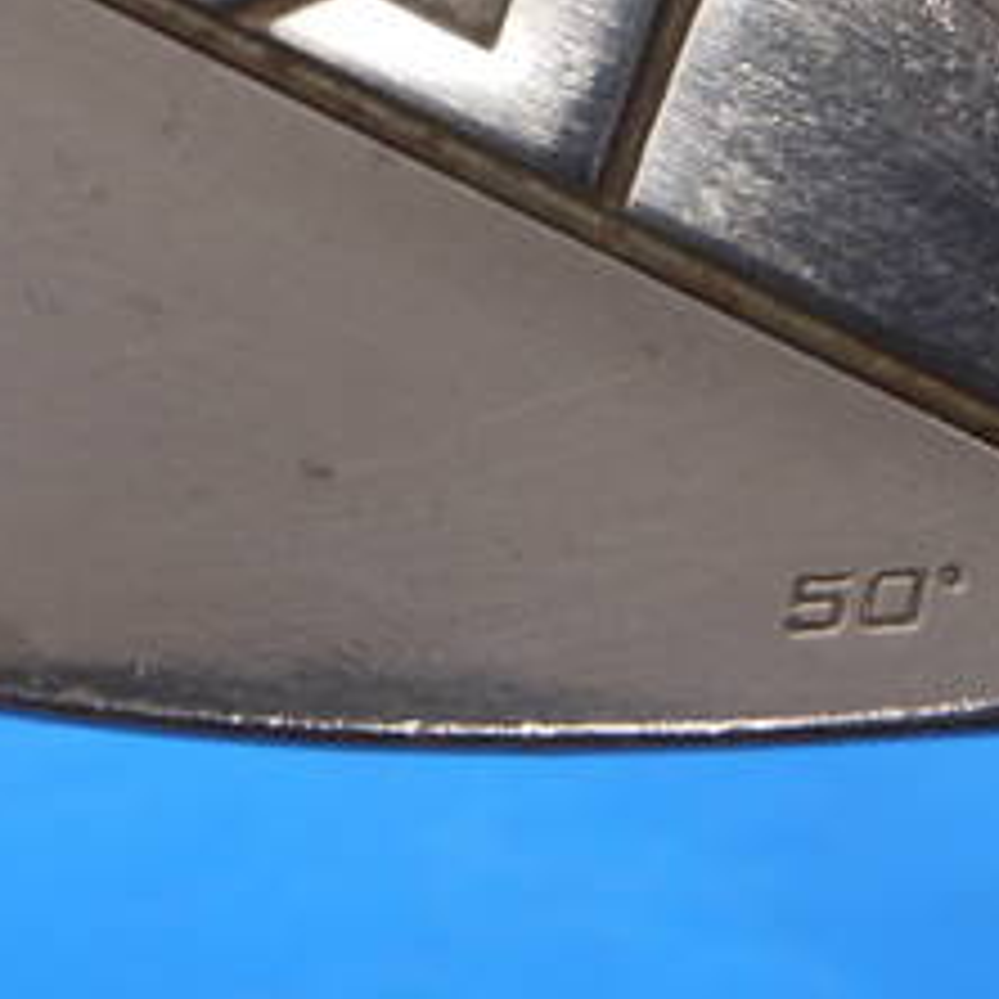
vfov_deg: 8.1
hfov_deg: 8.2
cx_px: 378
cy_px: -9
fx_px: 6987
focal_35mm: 214
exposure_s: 1/80
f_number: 5.6
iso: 640
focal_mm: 42
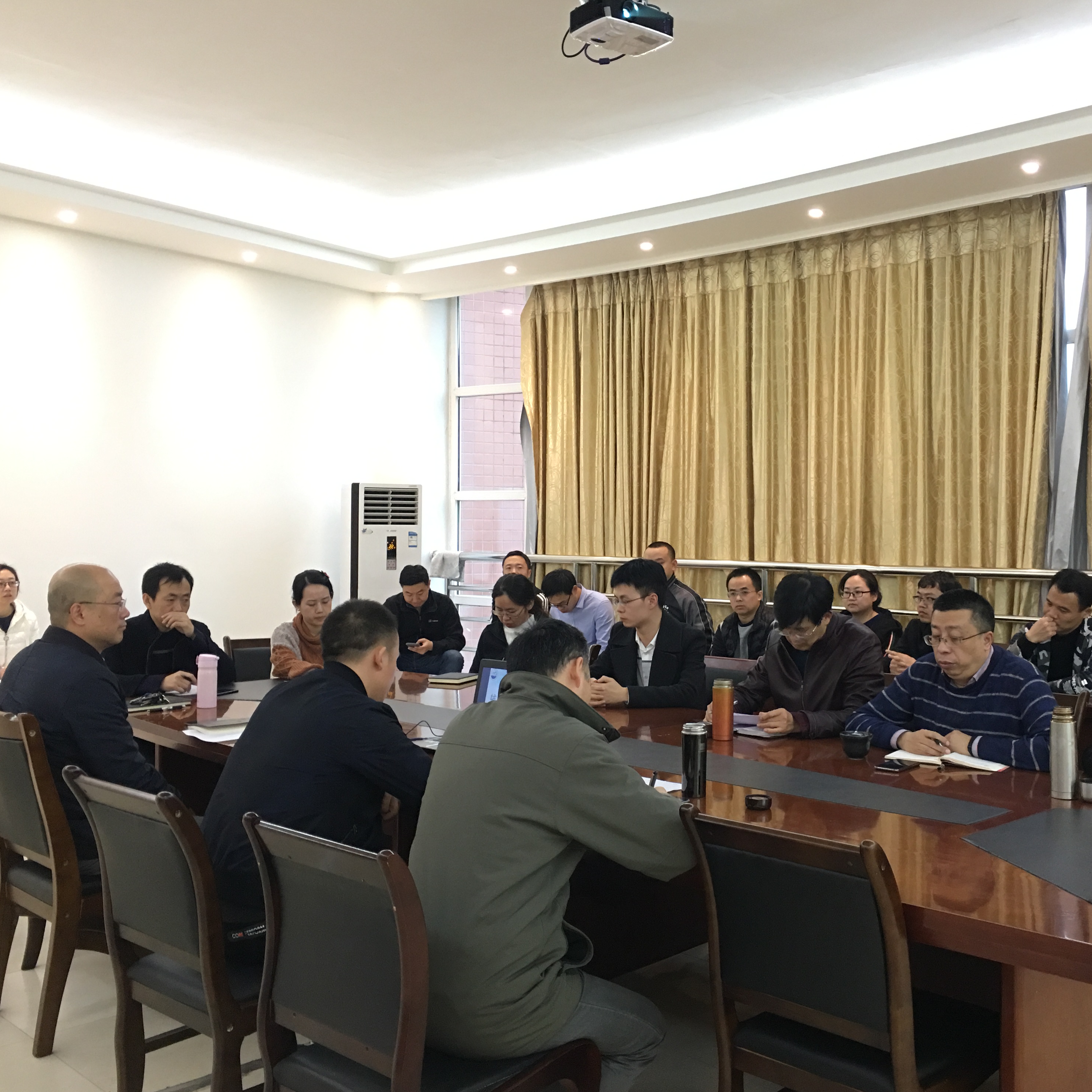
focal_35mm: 35
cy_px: 552
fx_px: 1249
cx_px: 662
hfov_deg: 46.9
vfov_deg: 47.2
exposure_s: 1/17
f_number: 2.2
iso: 100
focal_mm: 4.15
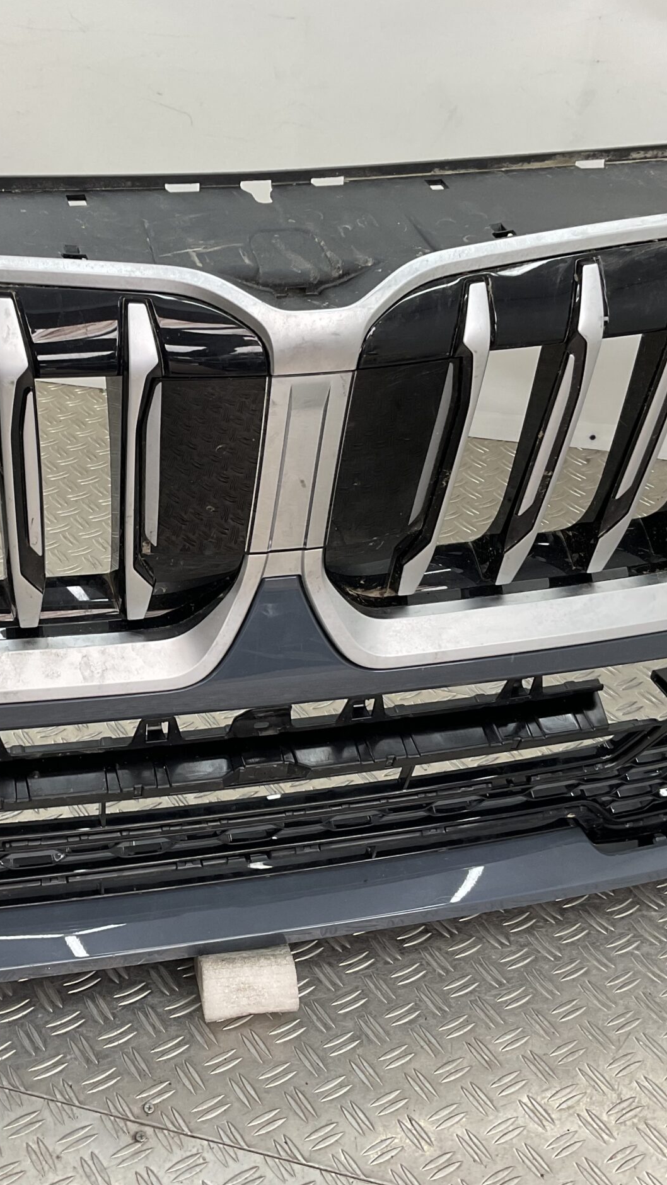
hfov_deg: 27.4
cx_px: 173
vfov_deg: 47.4
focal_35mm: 43
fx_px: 1352
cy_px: 592
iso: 32
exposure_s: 1/120
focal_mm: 3
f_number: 1.8
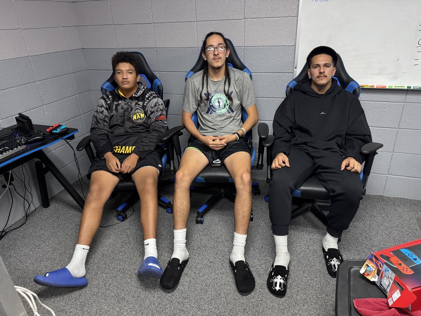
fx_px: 292
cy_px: 158
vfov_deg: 56.8
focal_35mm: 24
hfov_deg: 71.6
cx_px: 210
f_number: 1.78
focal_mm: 6.76
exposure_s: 1/60
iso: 400
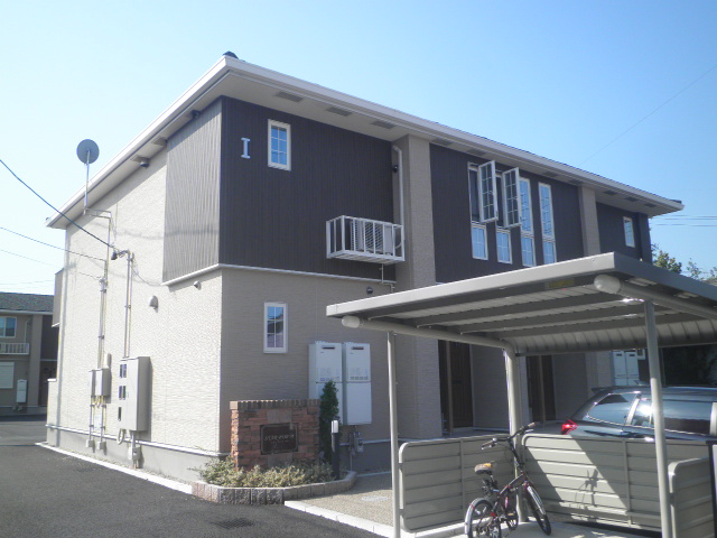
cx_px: 358
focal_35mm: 31
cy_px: 269
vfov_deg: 45.4
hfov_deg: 58.4
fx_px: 642
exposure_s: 1/80
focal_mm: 5.5
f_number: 8.2
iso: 64
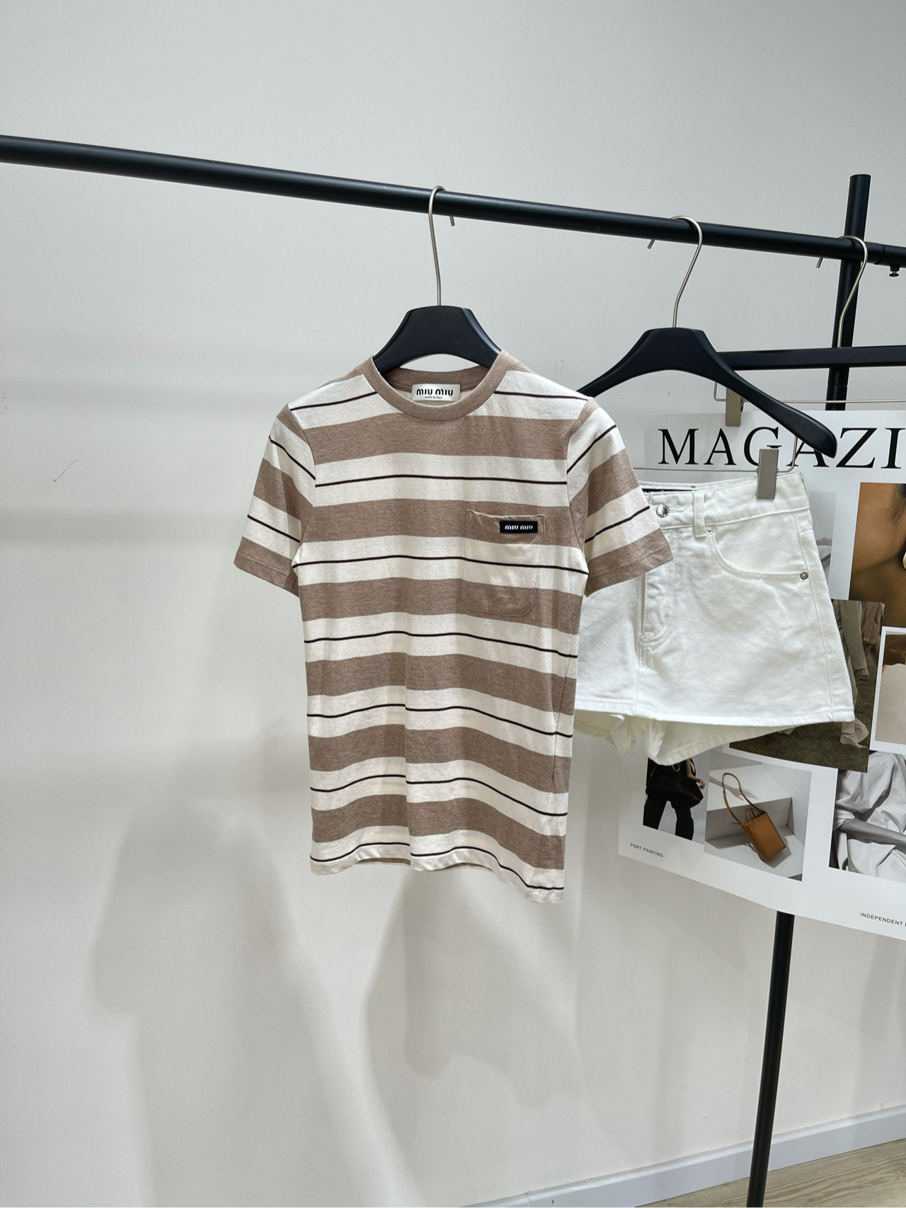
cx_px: 453
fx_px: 907
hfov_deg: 53.1
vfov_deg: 67.3
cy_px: 604
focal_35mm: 26
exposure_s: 1/121
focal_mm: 5.1
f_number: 1.6
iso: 40
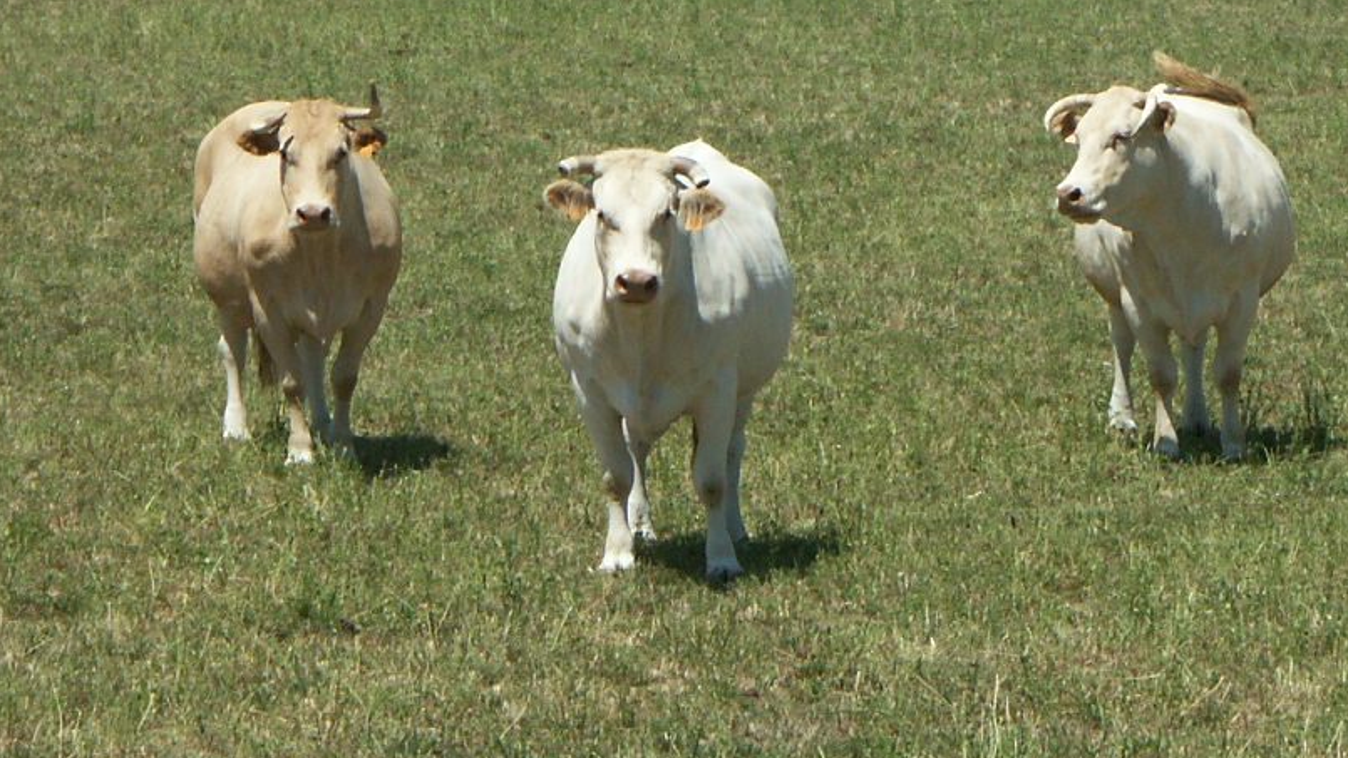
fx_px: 10224
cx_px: 1246
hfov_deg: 7.5
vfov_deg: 4.2
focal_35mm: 286
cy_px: 142
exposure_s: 1/800
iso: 100
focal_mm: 33.57
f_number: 7.1
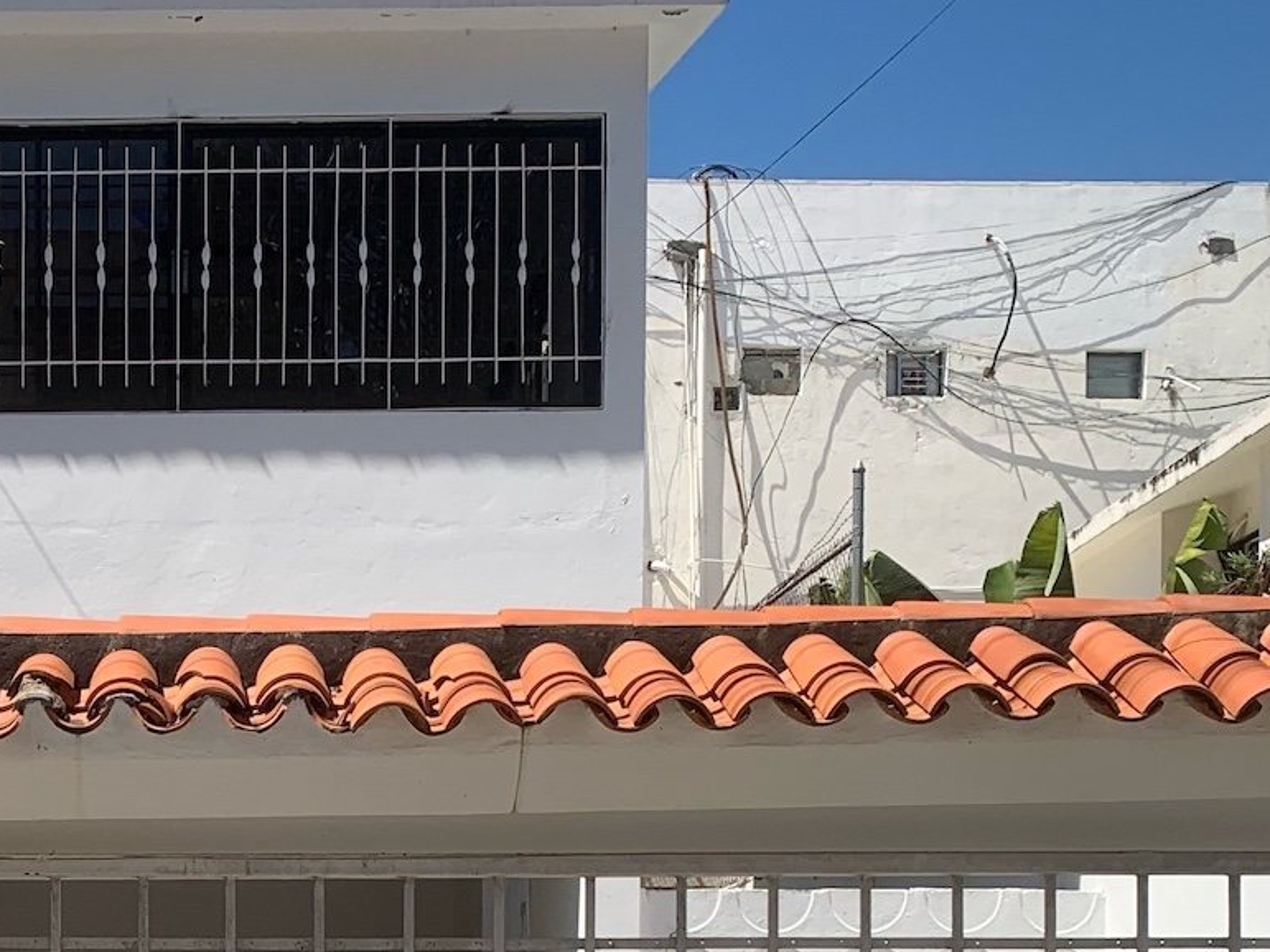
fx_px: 2494
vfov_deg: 20.3
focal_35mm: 68
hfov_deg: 27.3
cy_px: 1133
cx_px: 71
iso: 25
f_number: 1.8
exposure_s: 1/3185
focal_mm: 4.25
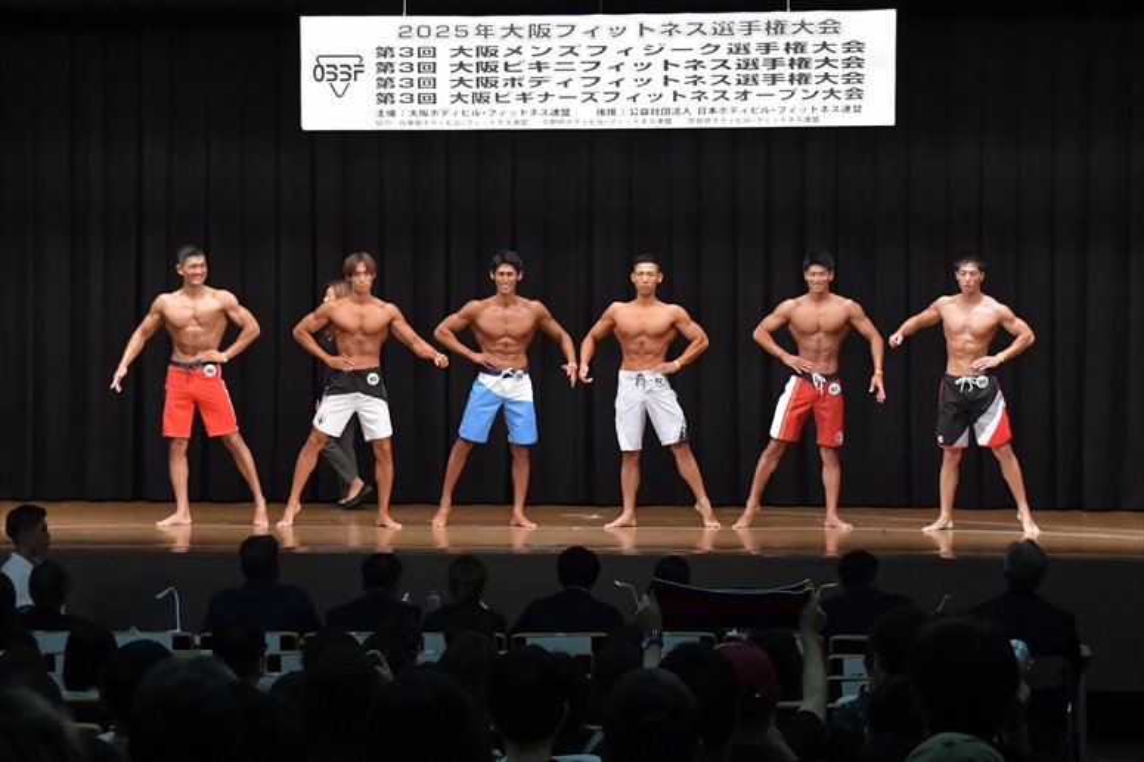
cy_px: 381
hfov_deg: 21.9
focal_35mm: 93
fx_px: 2954
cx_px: 572
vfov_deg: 14.7
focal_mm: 62
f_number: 5.6
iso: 6400
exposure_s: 1/400
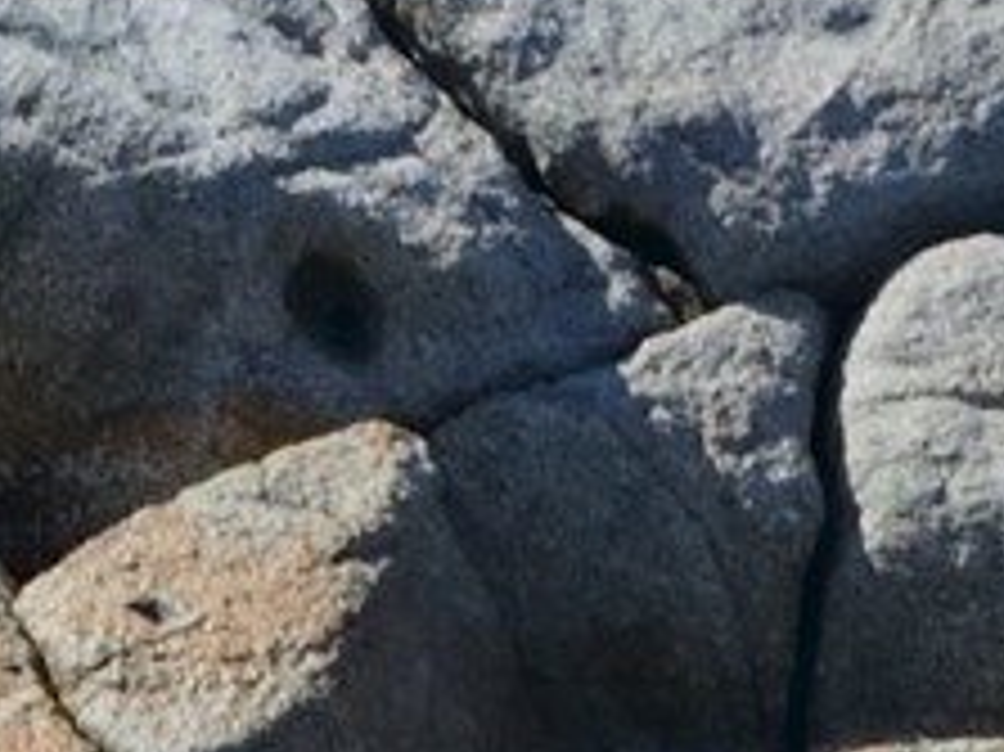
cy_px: 820
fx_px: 40062
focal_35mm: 1382
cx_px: -2422
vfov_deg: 1.1
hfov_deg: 1.4
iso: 800
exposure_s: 1/1600
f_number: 9
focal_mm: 200
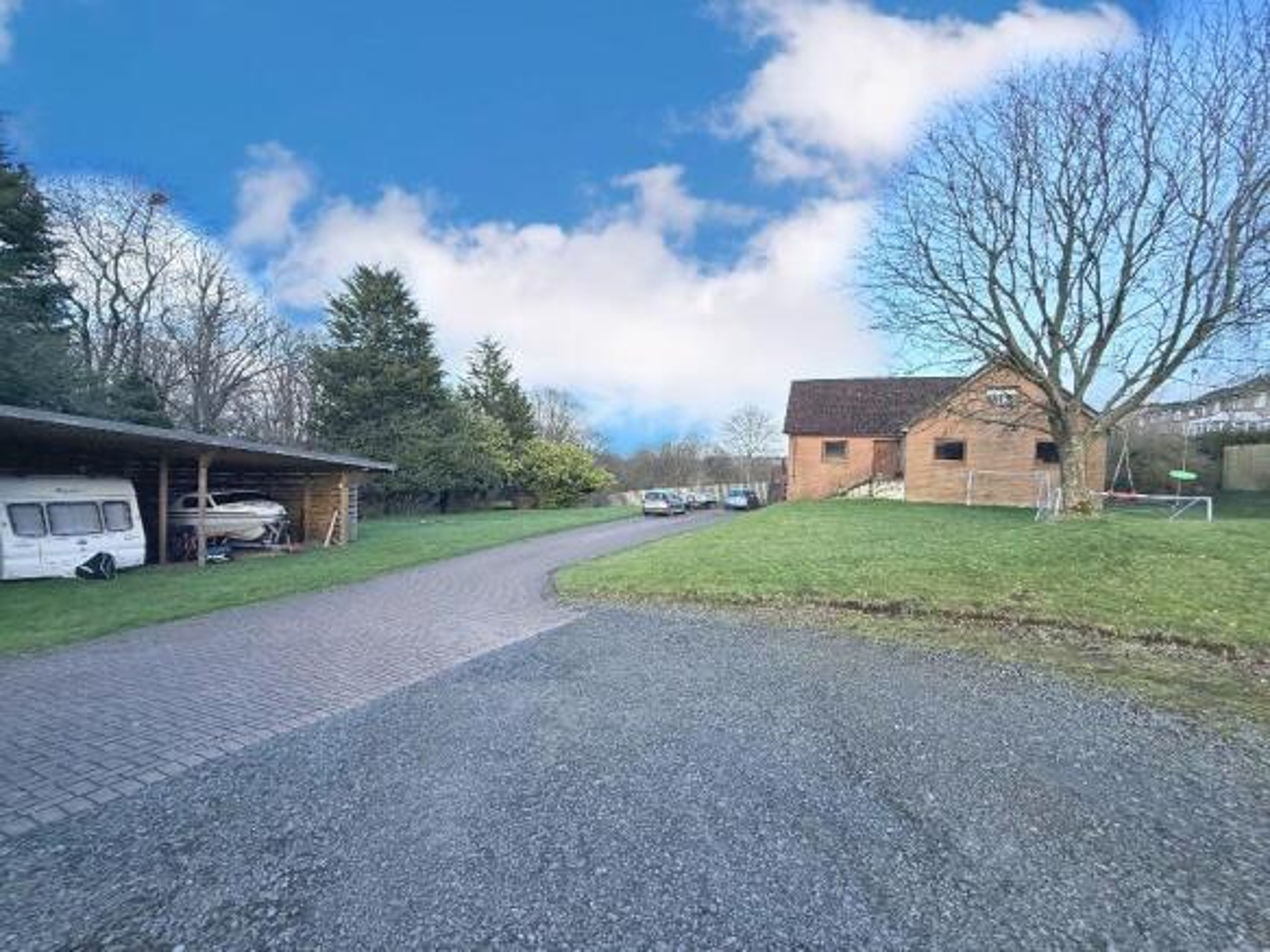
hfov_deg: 102.1
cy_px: 476
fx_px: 514
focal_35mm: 14
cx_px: 635
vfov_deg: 85.7
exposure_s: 1/809
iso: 50
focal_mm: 2.22
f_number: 2.2
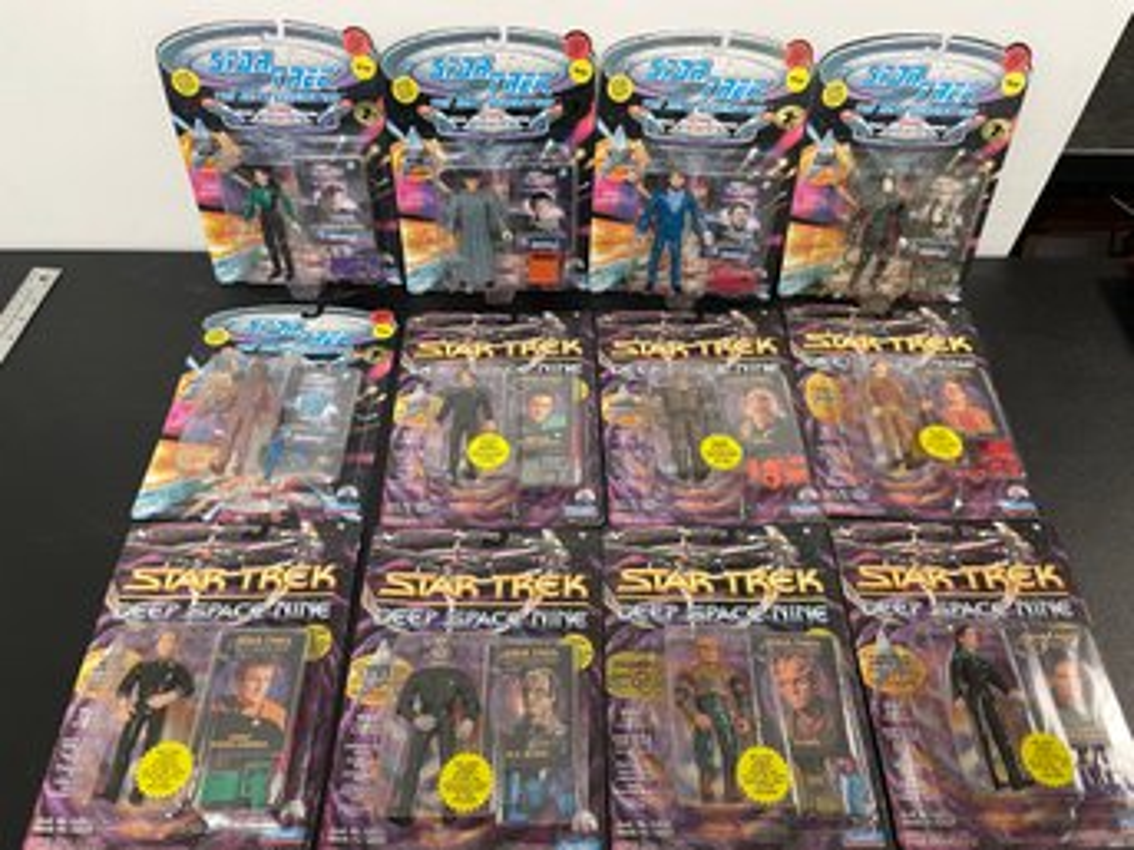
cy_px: 425
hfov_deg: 67.3
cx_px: 567
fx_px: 851
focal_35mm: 26
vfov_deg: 53.0
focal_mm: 4.2
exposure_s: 1/60
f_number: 1.6
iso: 160
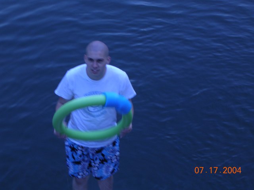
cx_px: 127
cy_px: 95
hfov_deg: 17.1
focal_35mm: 115
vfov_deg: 12.9
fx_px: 844
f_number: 4.9
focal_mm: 17.4
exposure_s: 1/28.3
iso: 100
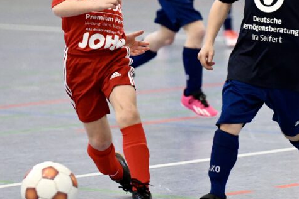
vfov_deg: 4.6
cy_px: 32
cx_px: 130
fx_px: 2509
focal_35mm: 302
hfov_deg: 6.8
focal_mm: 140
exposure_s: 1/1250
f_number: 2.8
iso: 8000
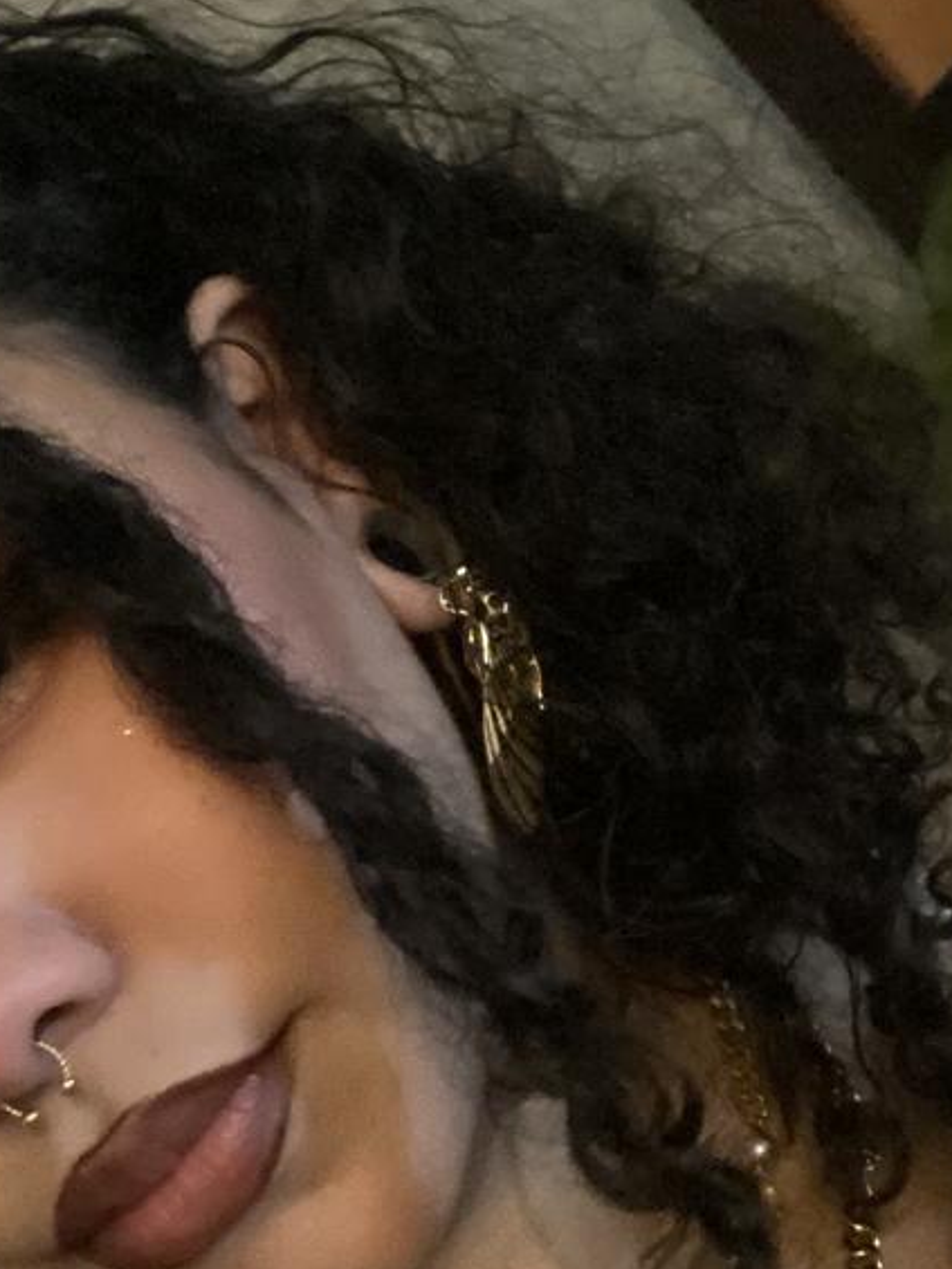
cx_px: 472
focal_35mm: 68
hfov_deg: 21.6
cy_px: 955
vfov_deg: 28.1
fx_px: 2493
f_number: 2.2
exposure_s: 1/15
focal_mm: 2.71
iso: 1250
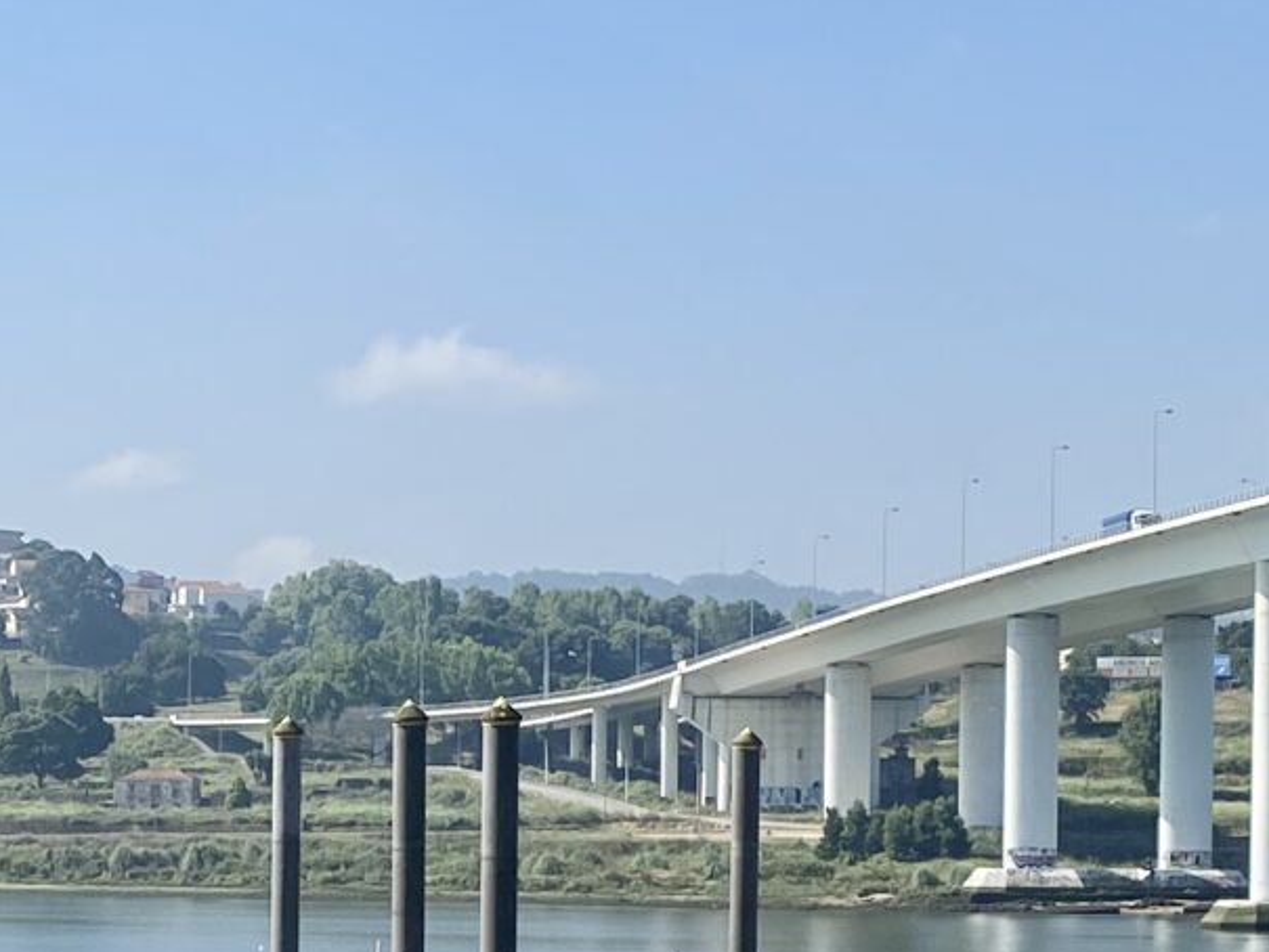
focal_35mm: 110
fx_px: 4033
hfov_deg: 17.4
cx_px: -71
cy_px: 864
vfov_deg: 13.3
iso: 32
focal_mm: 4.25
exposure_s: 1/3300
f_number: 1.8
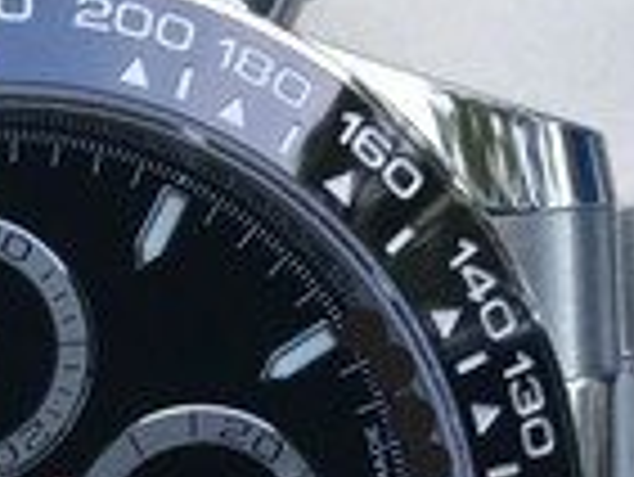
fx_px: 2585
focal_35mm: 141
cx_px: -283
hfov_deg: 13.3
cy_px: 238
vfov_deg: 10.5
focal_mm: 3.3
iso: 64
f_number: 2.4
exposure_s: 1/30
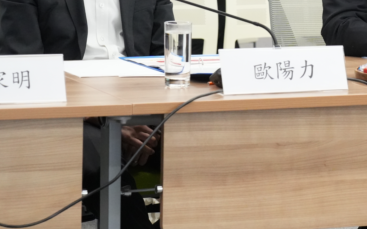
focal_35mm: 236
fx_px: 2360
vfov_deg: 5.5
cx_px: 394
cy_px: -32
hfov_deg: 8.8
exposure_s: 1/125
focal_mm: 104
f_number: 5.6
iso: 10000
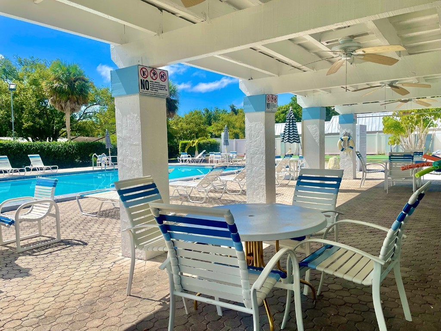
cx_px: 220
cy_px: 166
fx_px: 331
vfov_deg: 53.1
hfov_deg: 67.3
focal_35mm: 26
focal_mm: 4.2
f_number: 1.6
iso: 32
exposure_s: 1/4651
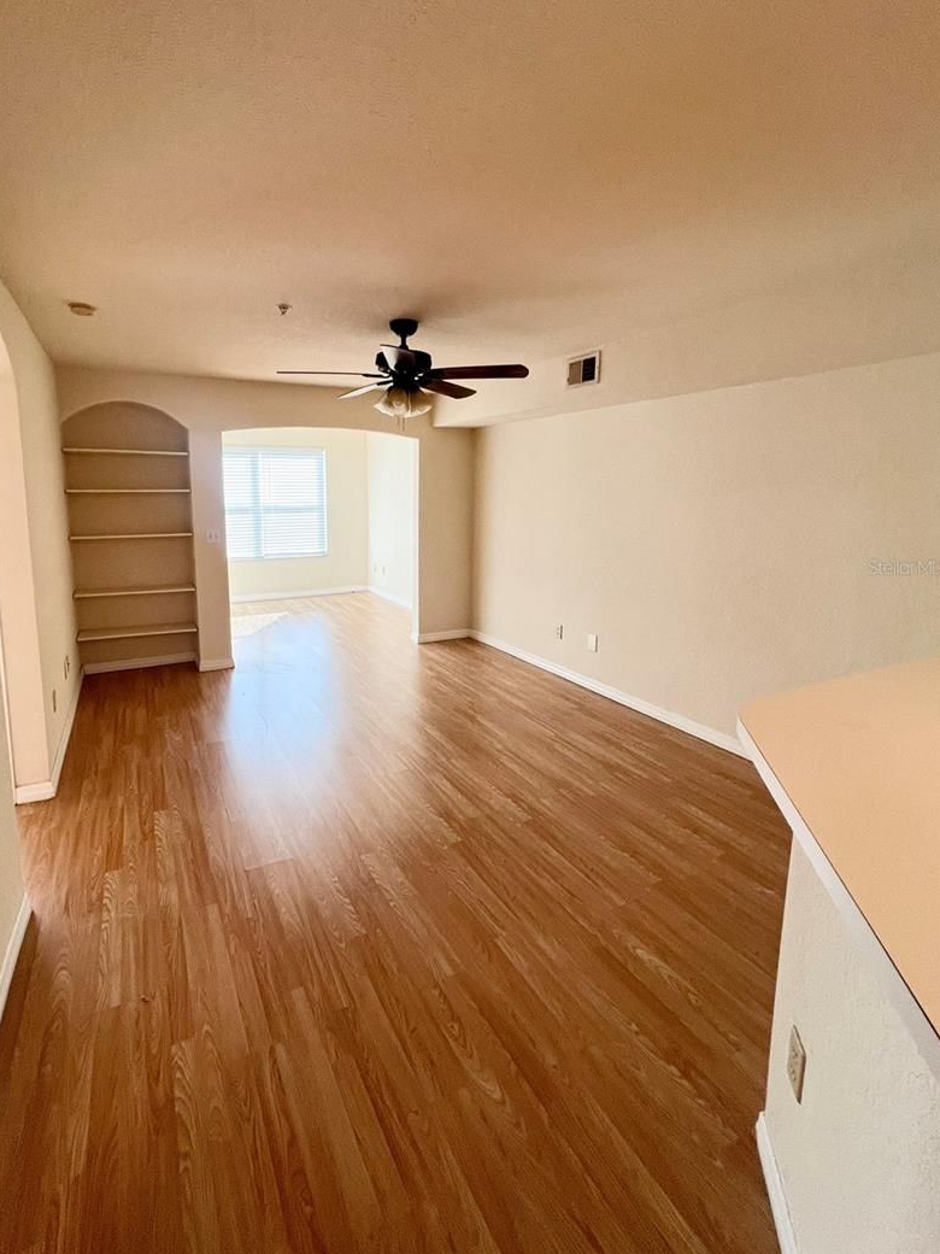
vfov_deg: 97.9
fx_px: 543
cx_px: 411
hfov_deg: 81.4
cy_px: 567
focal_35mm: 15
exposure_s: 1/120
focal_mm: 1.57
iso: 100
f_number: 1.8
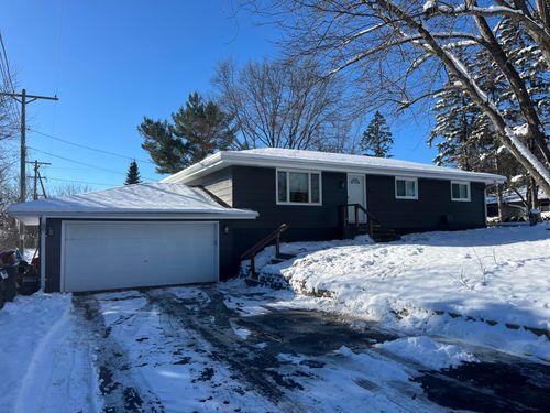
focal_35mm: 26
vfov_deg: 53.1
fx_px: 413
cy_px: 206
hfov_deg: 67.3
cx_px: 275
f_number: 1.6
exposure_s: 1/3745
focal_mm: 5.1
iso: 50
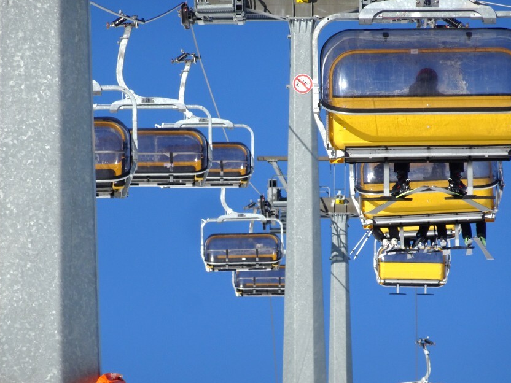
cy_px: 149
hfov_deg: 3.8
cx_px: 310
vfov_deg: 2.8
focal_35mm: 524
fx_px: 7735
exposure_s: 1/640
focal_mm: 72.78
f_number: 6.3
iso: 80
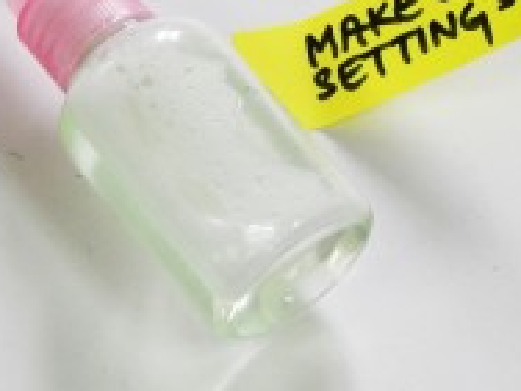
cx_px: 313
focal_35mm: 214
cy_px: 139
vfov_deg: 6.9
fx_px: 3221
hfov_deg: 9.2
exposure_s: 1/20
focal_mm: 20.5
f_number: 4.6
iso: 400
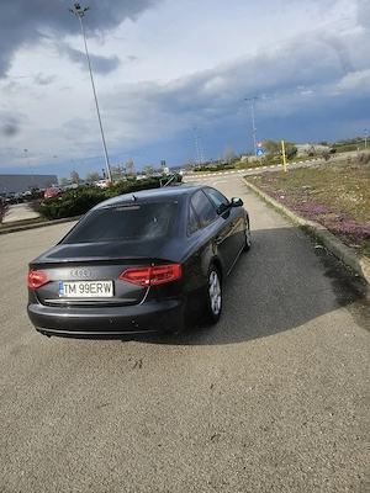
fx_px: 328
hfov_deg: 58.9
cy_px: 246
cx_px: 185
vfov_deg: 73.9
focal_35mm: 23
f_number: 1.8
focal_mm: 5.4
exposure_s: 1/1667
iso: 32
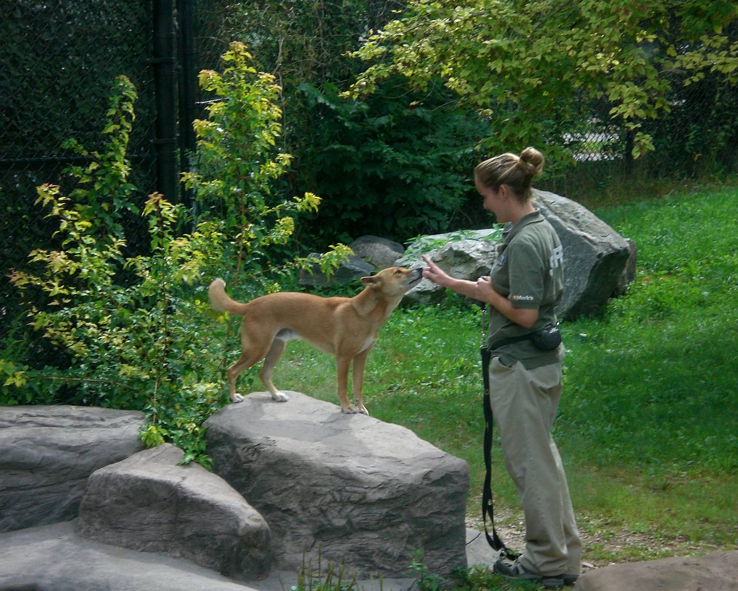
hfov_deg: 16.2
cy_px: 295
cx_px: 384
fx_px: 2599
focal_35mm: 119
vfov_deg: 13.0
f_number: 5.9
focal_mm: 18.9
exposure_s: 1/160
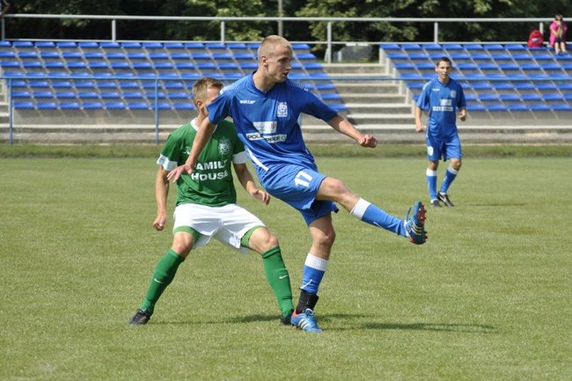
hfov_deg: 11.4
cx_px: 286
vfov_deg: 7.6
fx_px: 2859
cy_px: 190
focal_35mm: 180
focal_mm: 120
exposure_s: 1/1000
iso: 180
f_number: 4.8
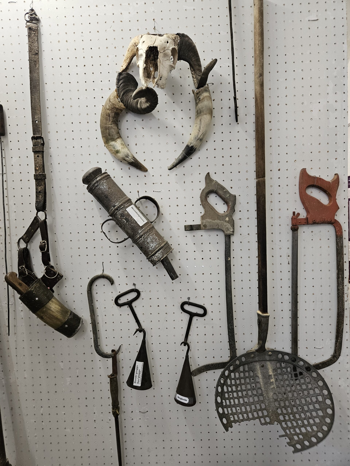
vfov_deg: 73.9
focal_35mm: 23
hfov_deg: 58.9
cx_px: 175
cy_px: 233
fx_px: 310
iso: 160
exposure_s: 1/100
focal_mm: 5.4
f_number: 1.8
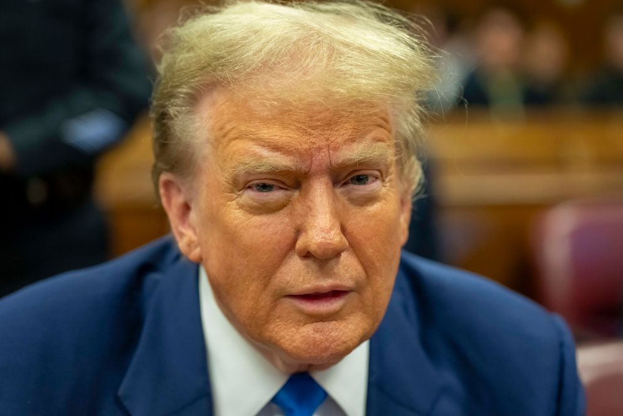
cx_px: 311
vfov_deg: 15.5
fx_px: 1523
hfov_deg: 23.1
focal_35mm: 88
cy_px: 201
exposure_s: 1/250
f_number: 2.8
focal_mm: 85
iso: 6400
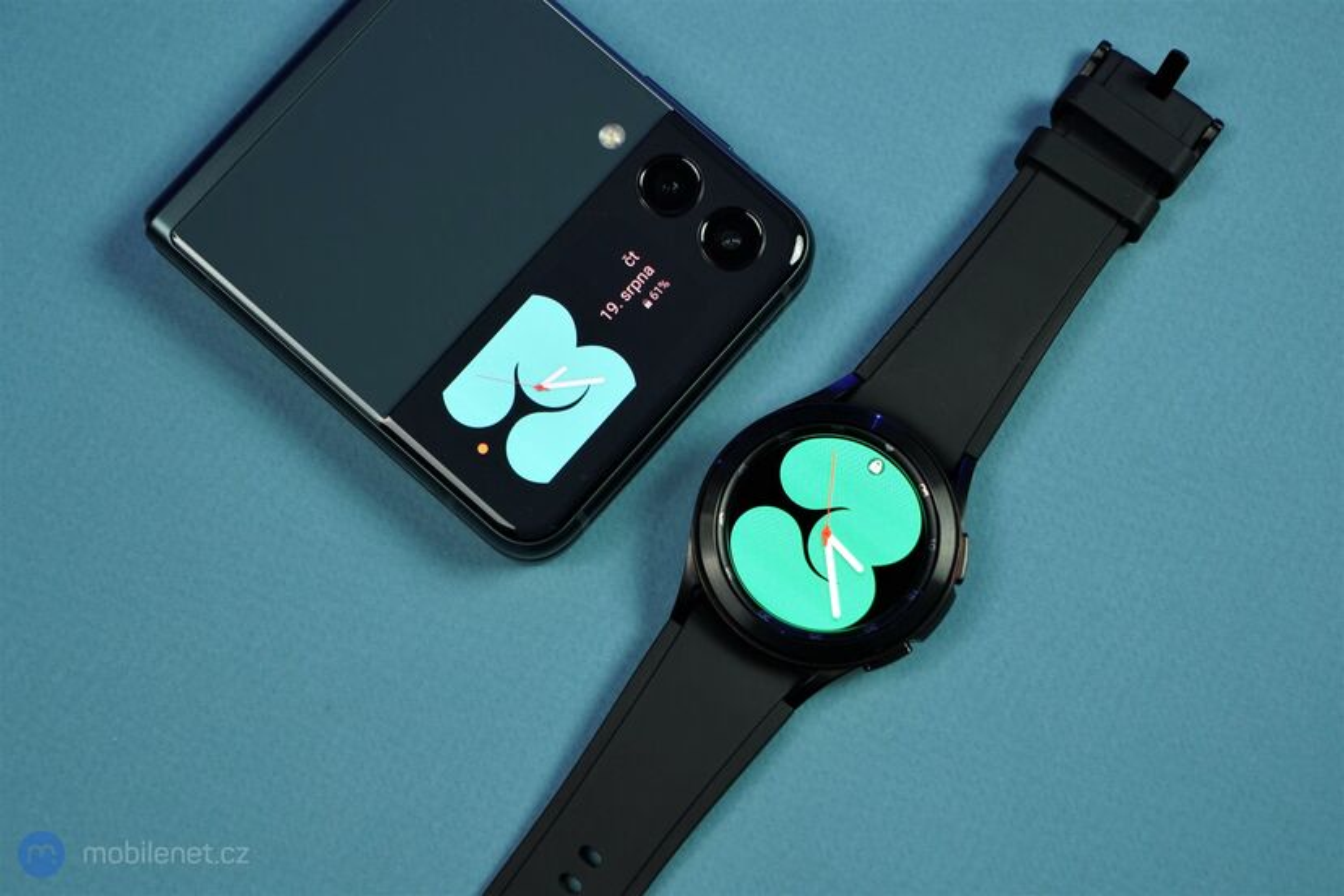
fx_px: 2613
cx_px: 672
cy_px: 448
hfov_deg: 28.8
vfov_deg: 19.5
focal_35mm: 70
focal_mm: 70
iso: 2000
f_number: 7.1
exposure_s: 1/125
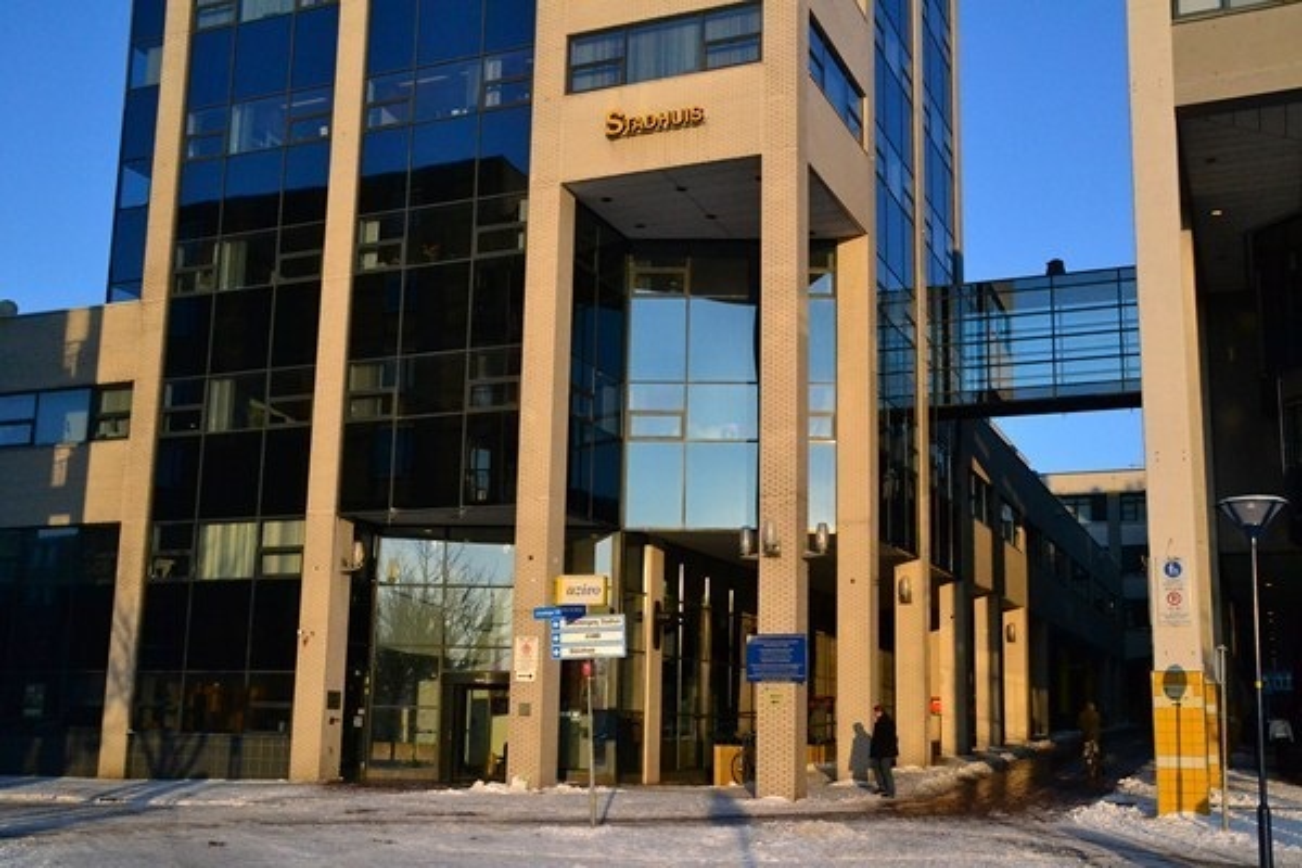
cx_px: 651
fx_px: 1356
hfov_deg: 51.3
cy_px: 434
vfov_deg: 35.5
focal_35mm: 38
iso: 3200
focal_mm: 25
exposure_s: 1/1250
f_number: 18
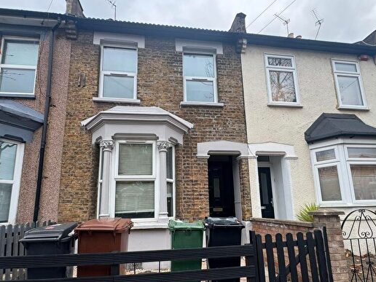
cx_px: 184
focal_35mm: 19
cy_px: 174
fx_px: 206
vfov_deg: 67.8
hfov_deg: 84.7
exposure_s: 1/102
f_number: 2.2
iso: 40
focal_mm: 2.22
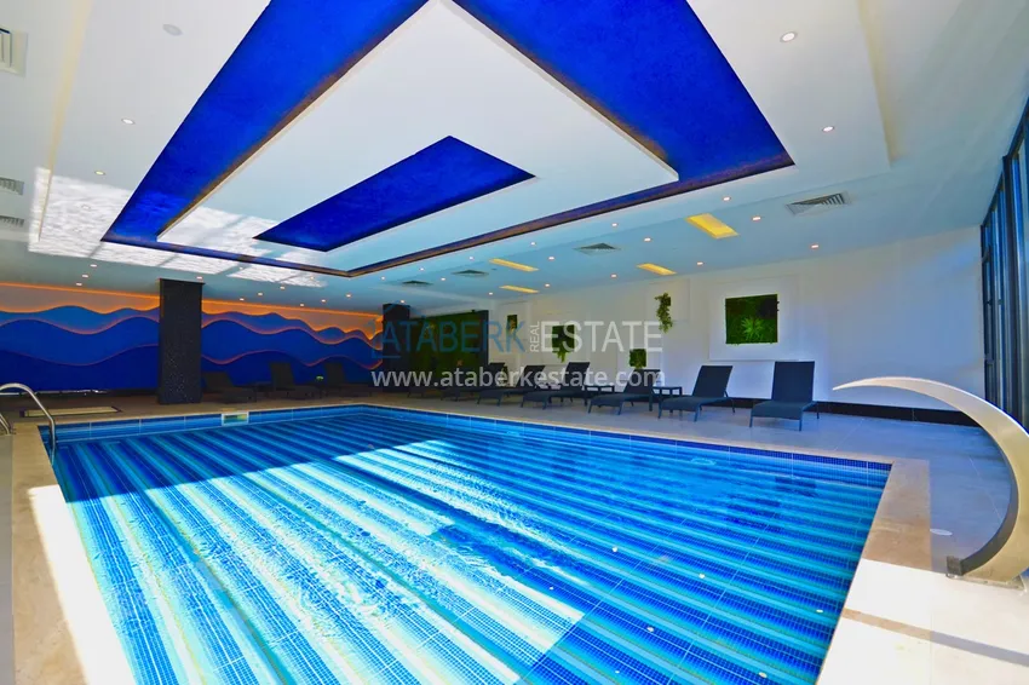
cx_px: 514
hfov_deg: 100.4
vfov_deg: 77.3
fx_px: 429
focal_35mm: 15
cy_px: 342
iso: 200
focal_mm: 10
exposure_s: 1/125
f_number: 5.6
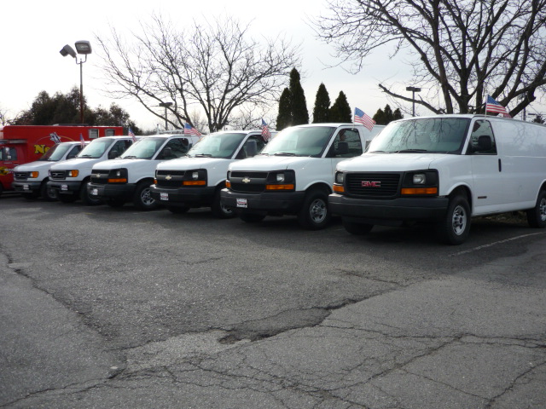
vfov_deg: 42.9
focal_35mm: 33
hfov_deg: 55.4
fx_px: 521
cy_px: 204
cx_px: 273
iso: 100
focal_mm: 5.5
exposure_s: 1/800
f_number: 2.8
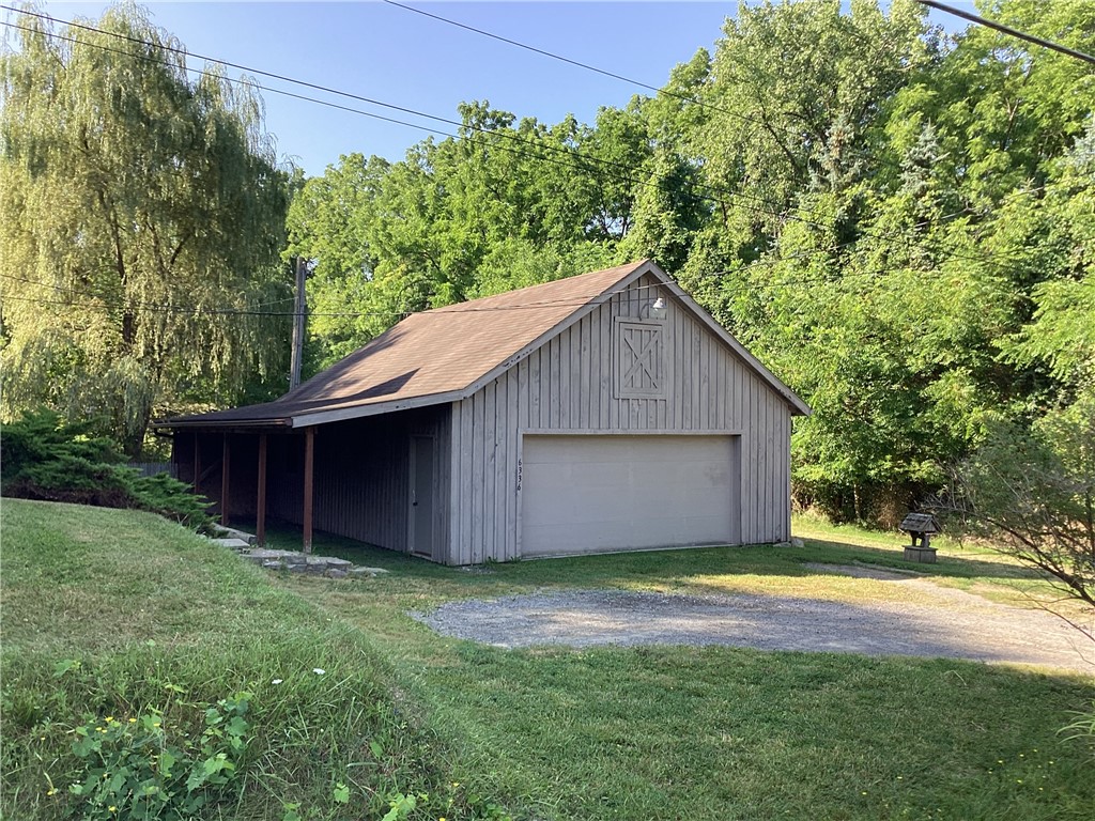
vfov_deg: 45.4
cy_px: 410
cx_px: 548
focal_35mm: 31
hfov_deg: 58.4
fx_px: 981
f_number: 2.4
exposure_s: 1/179
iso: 25
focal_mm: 3.3
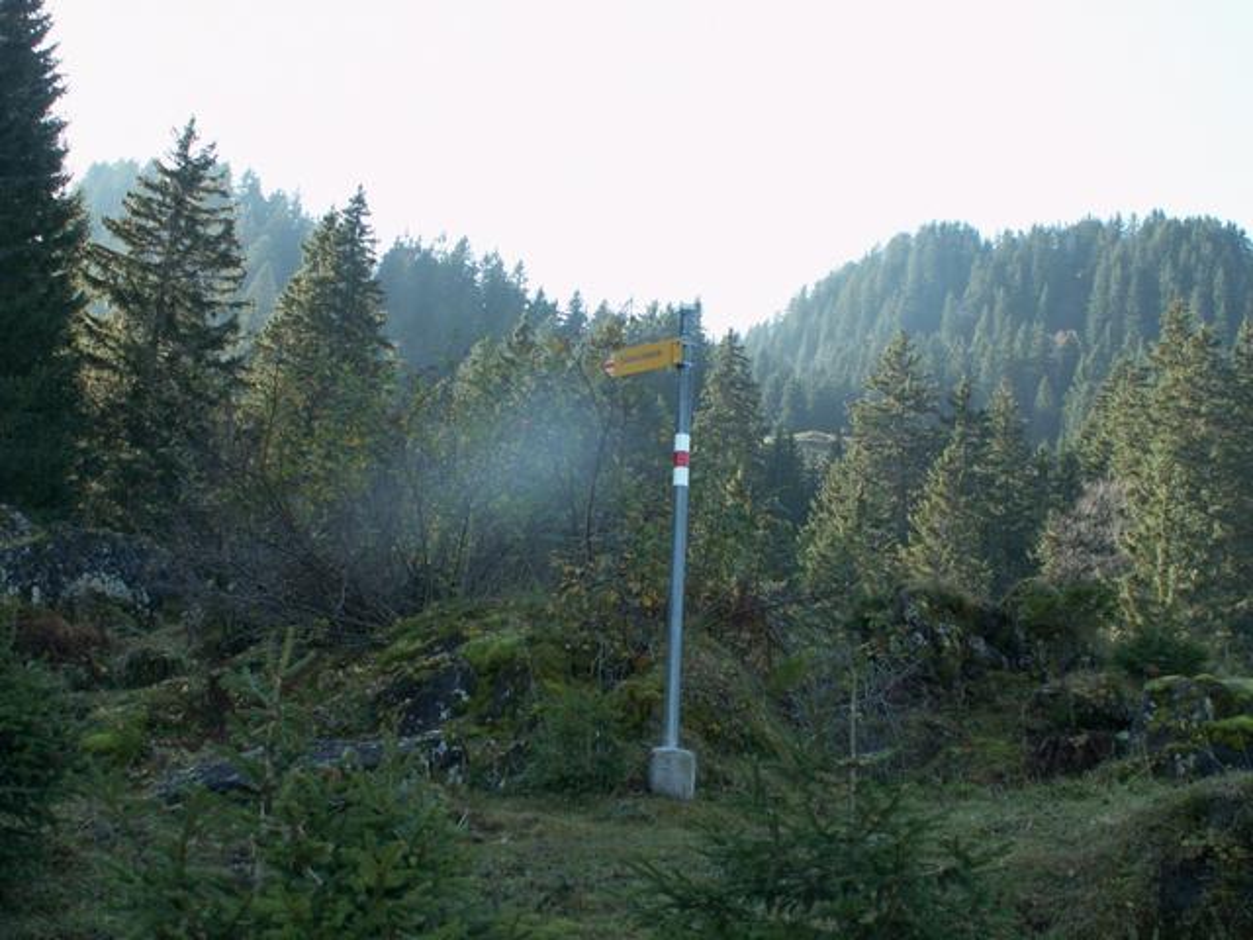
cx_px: 626
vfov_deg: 30.9
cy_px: 470
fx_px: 1701
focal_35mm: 47
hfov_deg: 40.4
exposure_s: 1/60
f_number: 4
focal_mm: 7.76
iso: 50
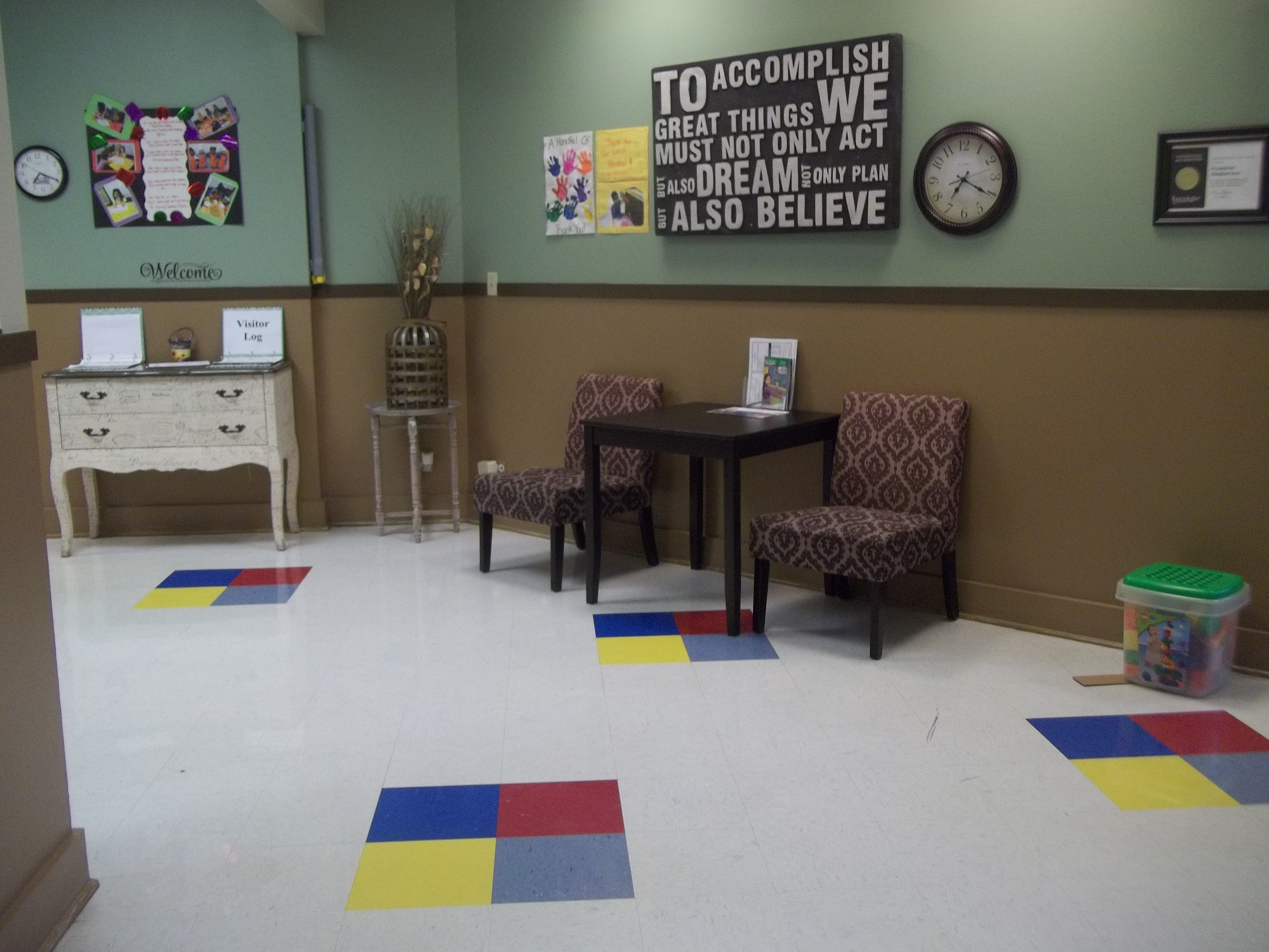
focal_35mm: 32
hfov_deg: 56.8
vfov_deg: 44.2
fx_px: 1173
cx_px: 634
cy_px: 476
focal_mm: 5.7
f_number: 2.9
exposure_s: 1/30
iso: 153
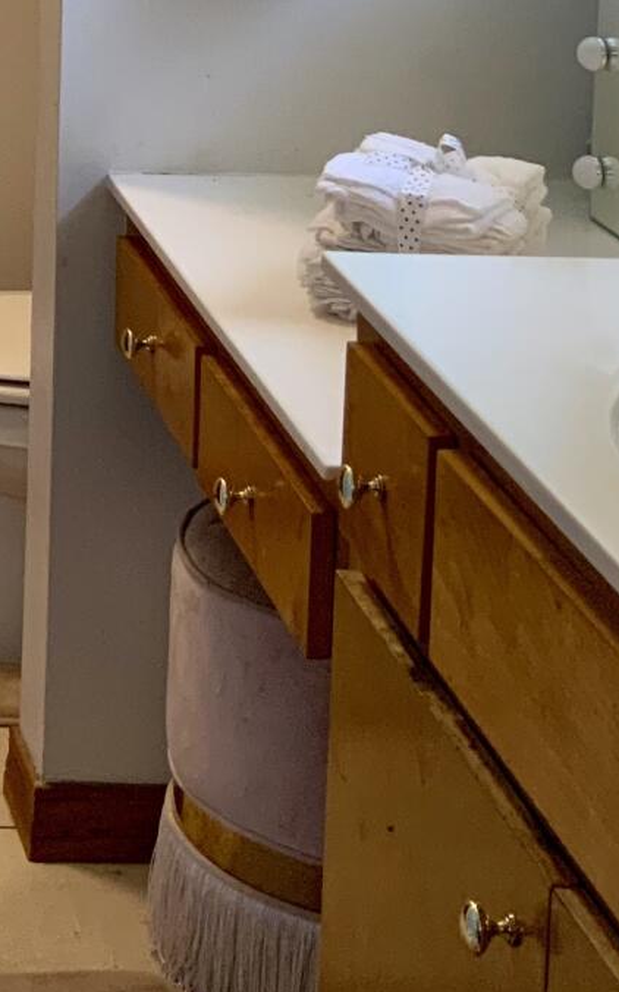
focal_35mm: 91
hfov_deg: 13.2
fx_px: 2458
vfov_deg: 21.0
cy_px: -248
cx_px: -427
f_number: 1.8
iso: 64
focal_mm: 3
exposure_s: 1/60
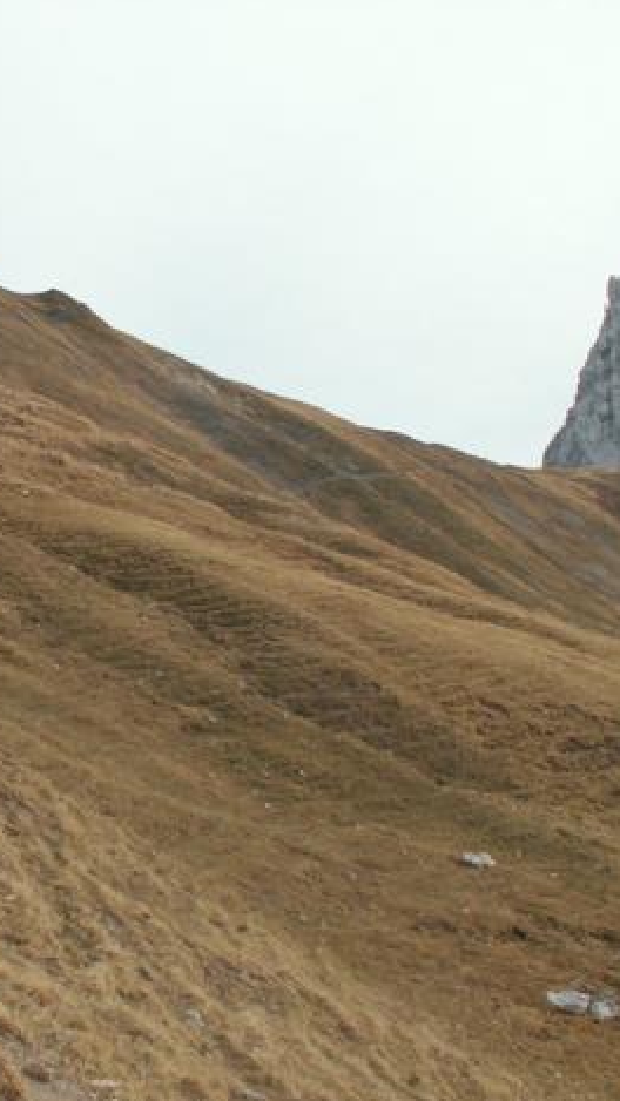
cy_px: 554
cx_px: 115
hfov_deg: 22.7
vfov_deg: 39.9
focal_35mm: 52
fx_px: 1519
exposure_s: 1/400
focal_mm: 5.86
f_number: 3.5
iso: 50
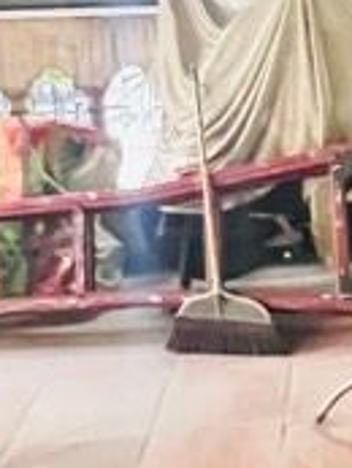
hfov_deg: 17.7
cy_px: 127
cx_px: 487
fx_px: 1043
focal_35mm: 77
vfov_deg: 25.1
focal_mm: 1.57
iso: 1000
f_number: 1.8
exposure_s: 1/60
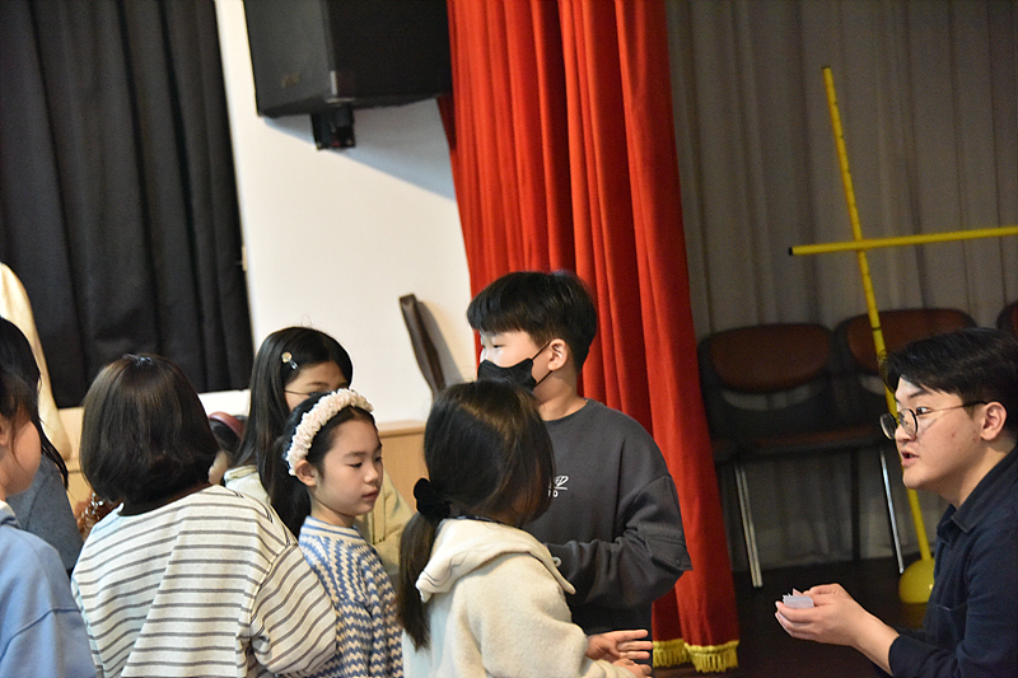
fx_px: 3166
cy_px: 339
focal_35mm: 112
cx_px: 509
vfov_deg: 12.2
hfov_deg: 18.3
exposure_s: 1/125
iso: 9000
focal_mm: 112
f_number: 5.6
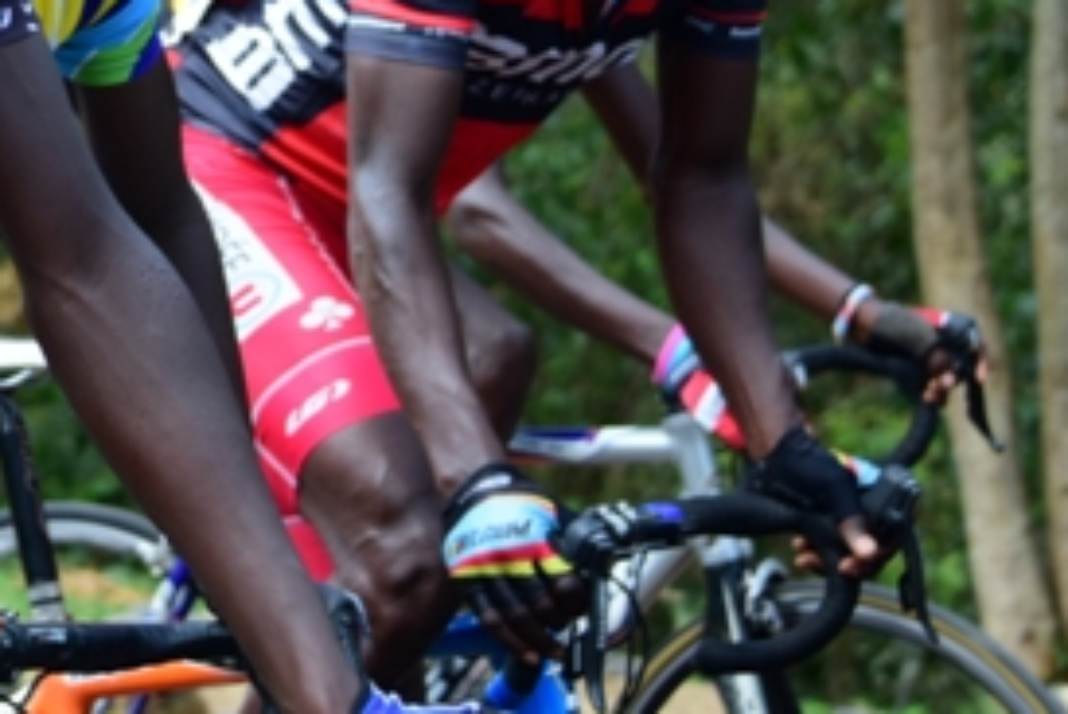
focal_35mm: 181
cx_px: -82
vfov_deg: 7.5
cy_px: -80
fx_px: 5372
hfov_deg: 11.2
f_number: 4.8
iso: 200
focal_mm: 62
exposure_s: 1/250
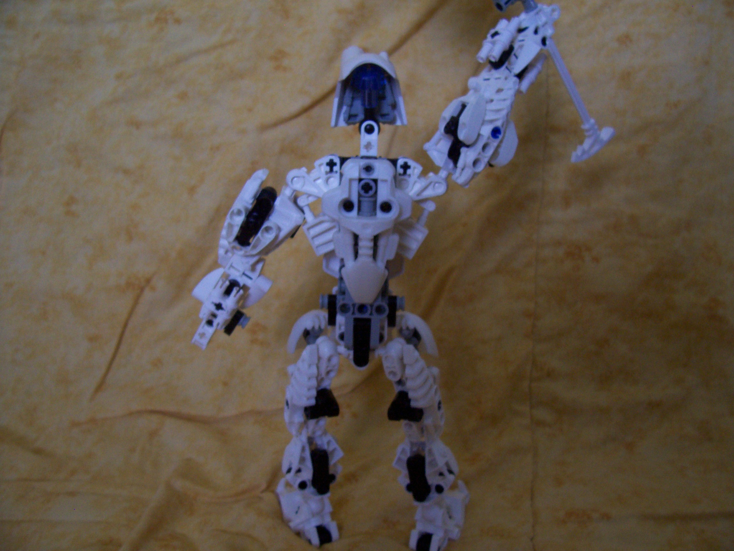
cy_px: 276
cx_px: 367
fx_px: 721
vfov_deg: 41.8
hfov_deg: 54.0
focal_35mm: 34
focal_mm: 5.6
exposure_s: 1/17.5
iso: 160
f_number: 2.7
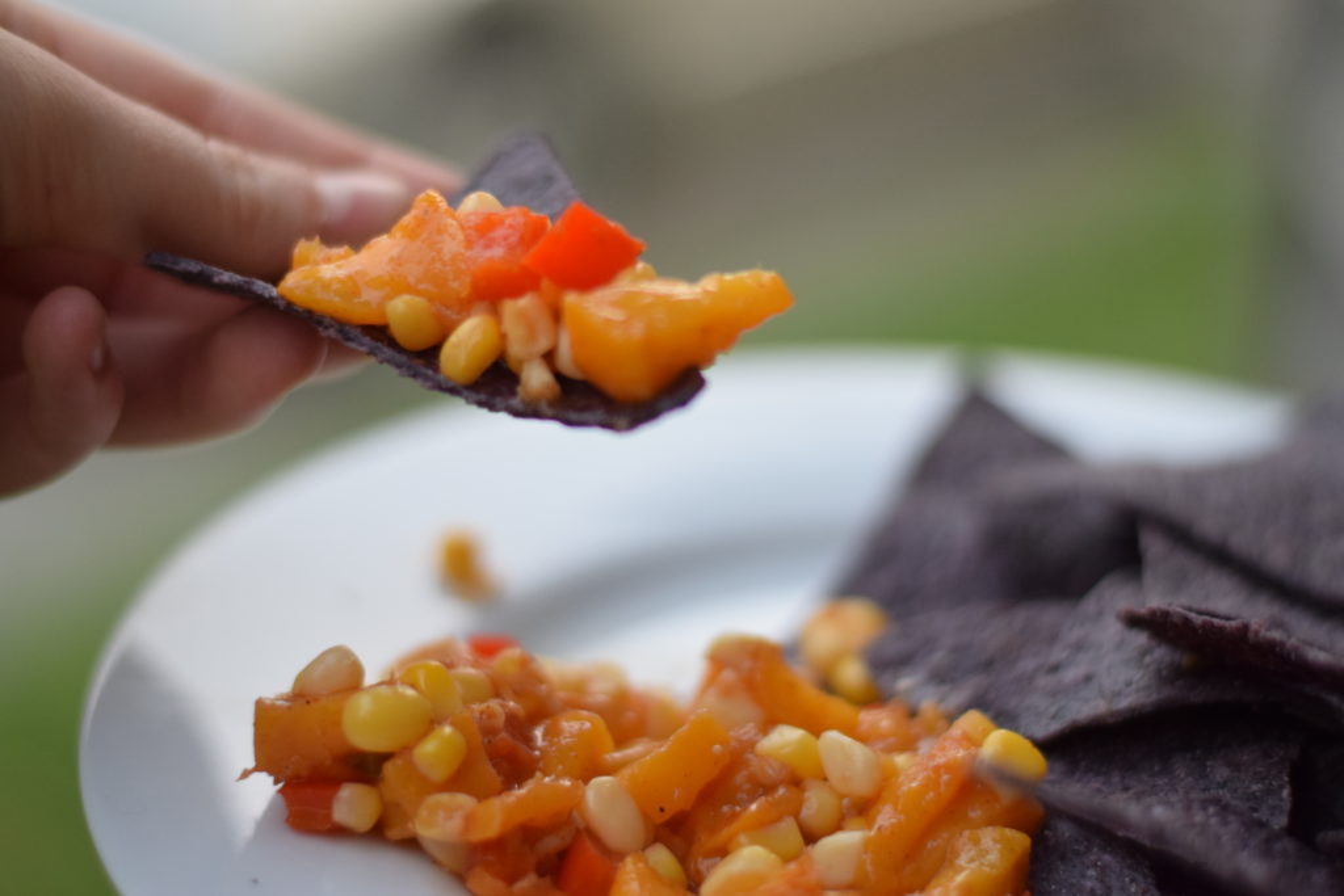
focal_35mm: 75
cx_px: 672
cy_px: 448
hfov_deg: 27.0
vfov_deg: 18.2
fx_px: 2800
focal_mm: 50
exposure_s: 1/250
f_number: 1.8
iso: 800
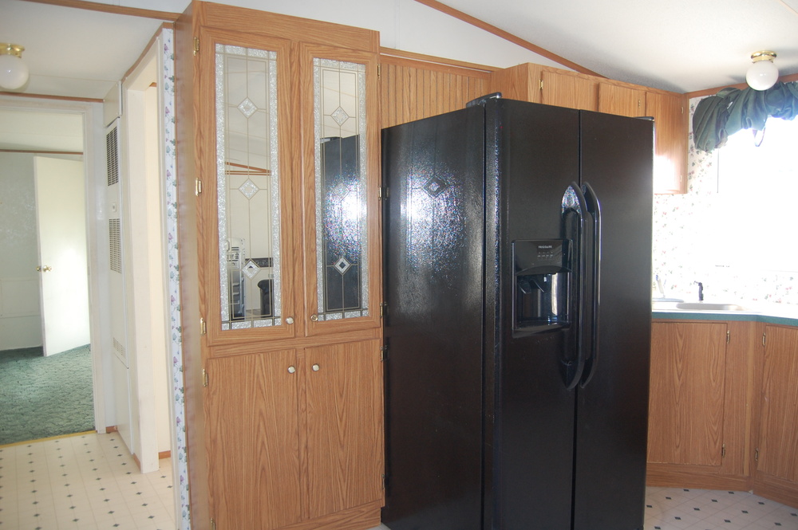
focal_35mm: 27
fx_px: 598
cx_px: 399
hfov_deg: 67.4
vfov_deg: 47.9
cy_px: 265
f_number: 3.5
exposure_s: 1/60
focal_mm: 18
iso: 400
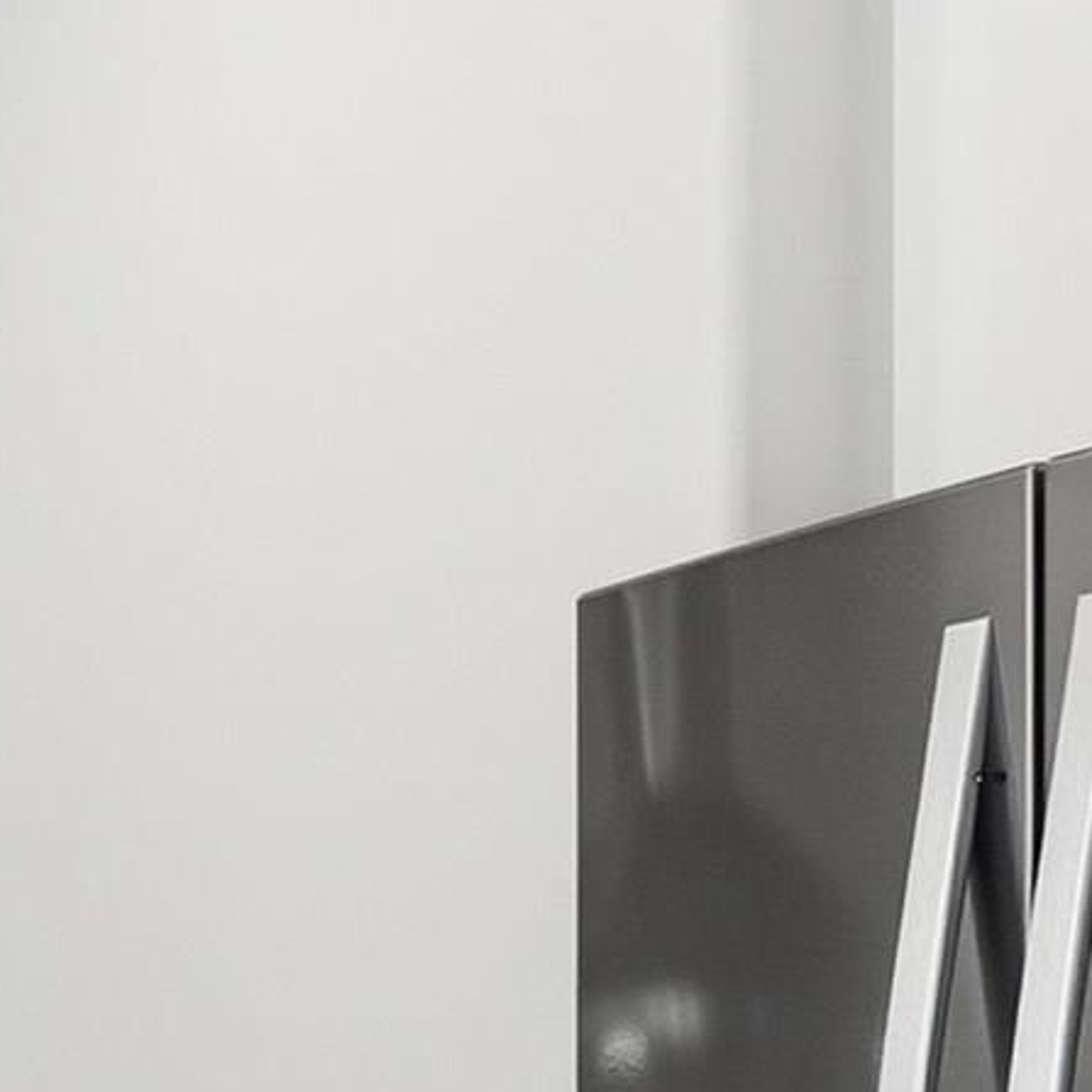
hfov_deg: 11.4
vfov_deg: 15.2
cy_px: 1264
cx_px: -1913
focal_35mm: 111
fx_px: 3962
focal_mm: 19
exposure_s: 1/30
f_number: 8
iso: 100
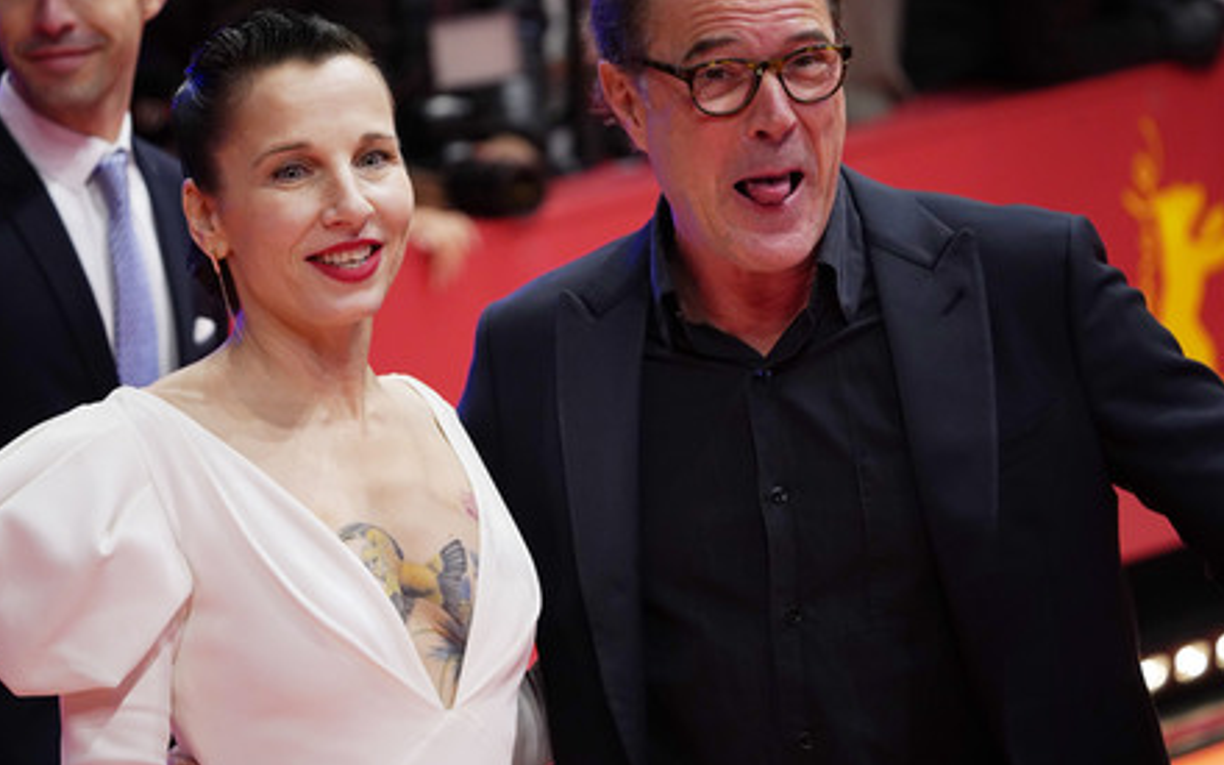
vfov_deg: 6.3
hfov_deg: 10.0
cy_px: 370
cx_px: 608
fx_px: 6972
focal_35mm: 209
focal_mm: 200
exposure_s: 1/320
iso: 3200
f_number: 5.6
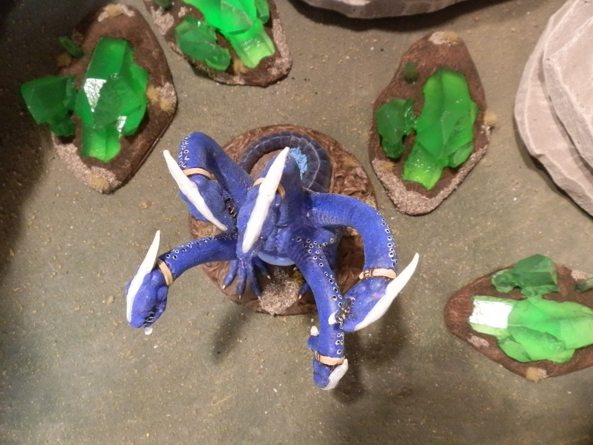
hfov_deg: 63.4
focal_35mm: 28
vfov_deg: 49.7
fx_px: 480
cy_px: 222
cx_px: 296
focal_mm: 5
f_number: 3.1
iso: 400
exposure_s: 1/60
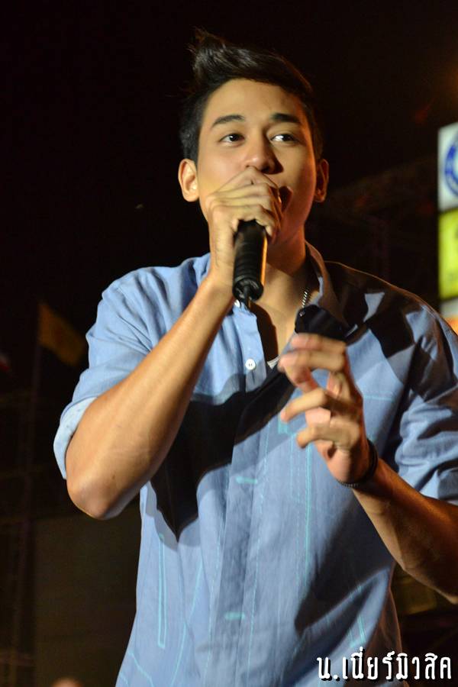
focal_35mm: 112
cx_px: 229
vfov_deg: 18.2
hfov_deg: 12.2
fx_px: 2147
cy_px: 344
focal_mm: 75
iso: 3200
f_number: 5.3
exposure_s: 1/125
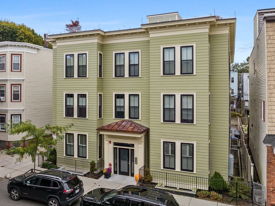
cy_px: 103
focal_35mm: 24
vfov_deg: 56.8
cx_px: 138
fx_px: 191
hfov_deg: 71.6
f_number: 2.8
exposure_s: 1/160
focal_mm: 12.29
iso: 300
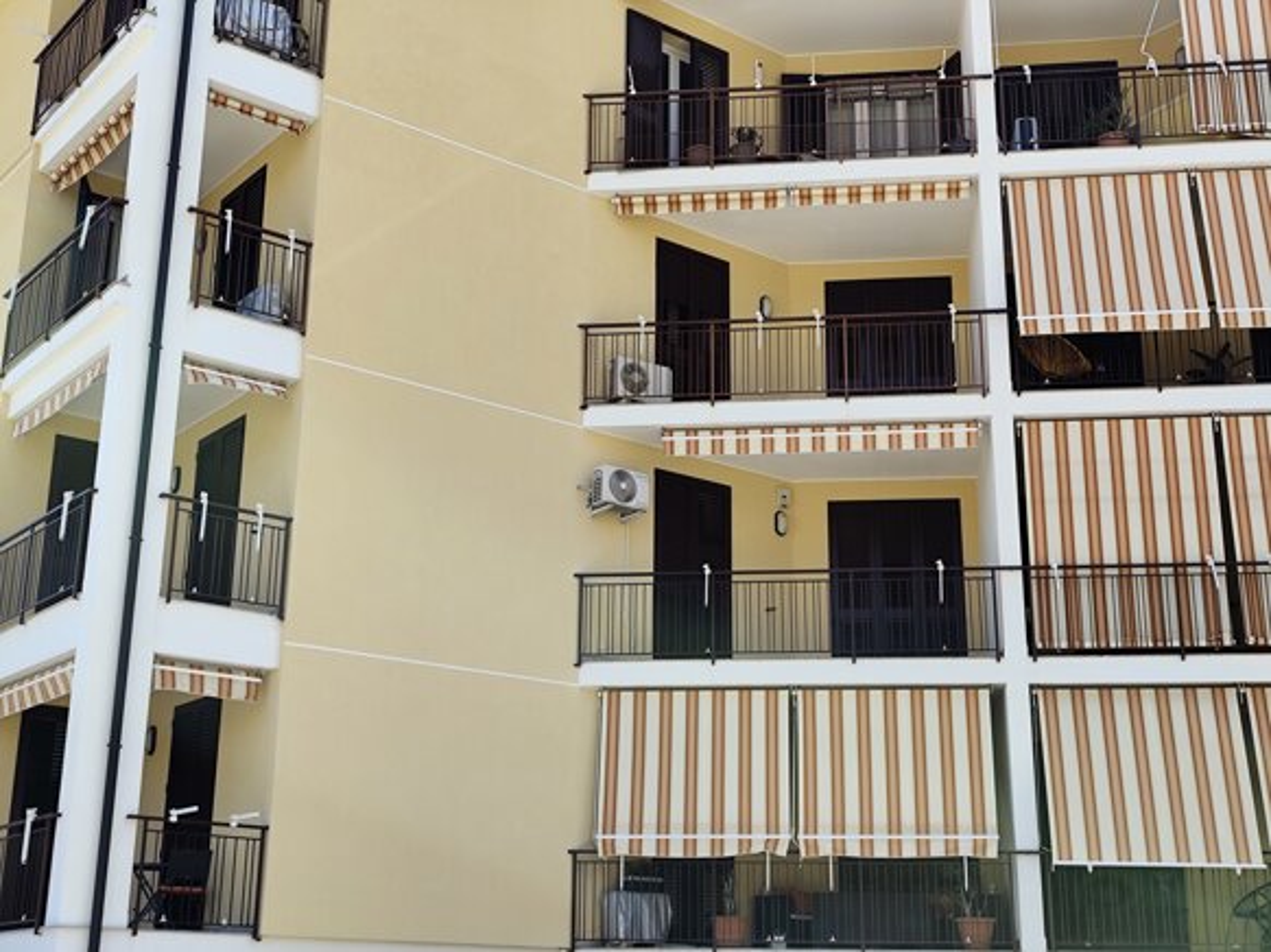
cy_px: 476
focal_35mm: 46
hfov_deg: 41.3
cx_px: 636
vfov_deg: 31.5
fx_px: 1688
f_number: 1.65
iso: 50
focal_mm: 6.14
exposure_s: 1/370
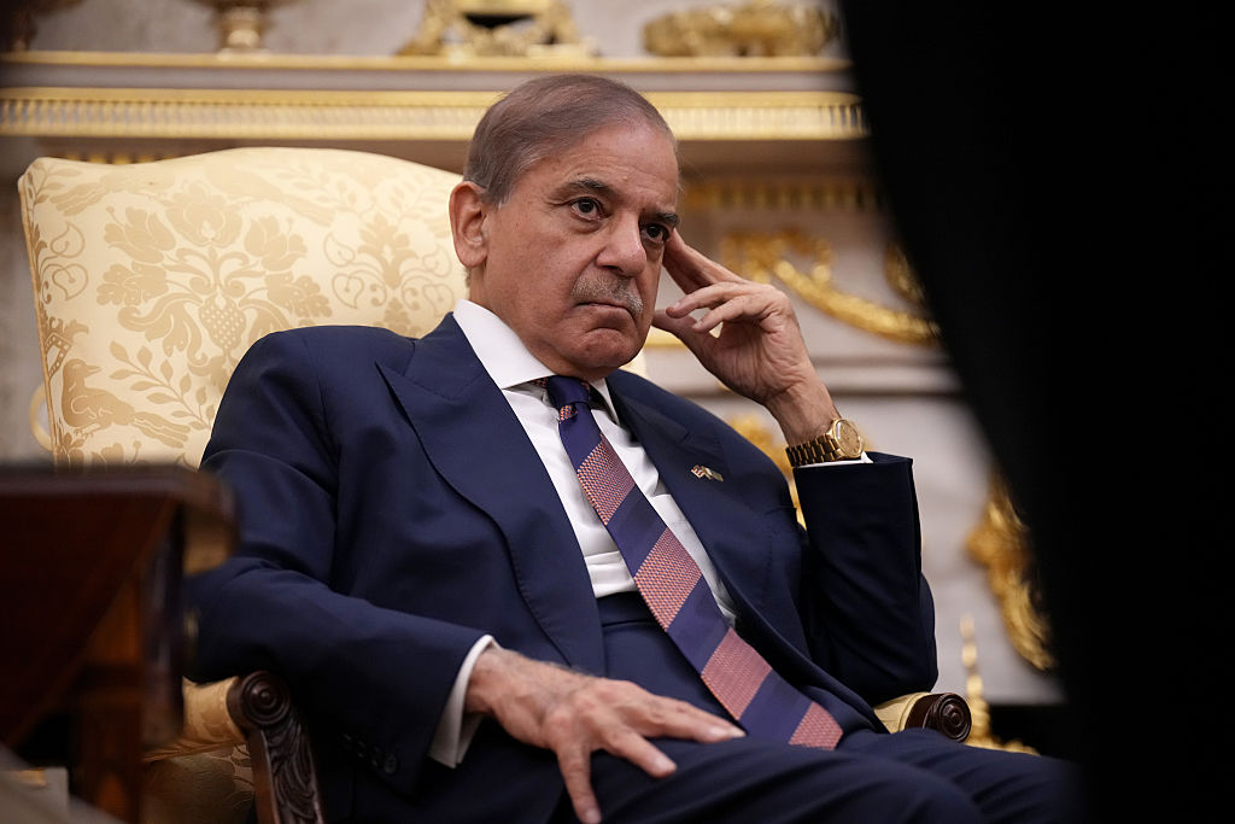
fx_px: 4769
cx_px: 618
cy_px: 412
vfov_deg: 9.9
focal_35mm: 139
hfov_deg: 14.8
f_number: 2.8
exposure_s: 1/500
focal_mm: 139
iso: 4000
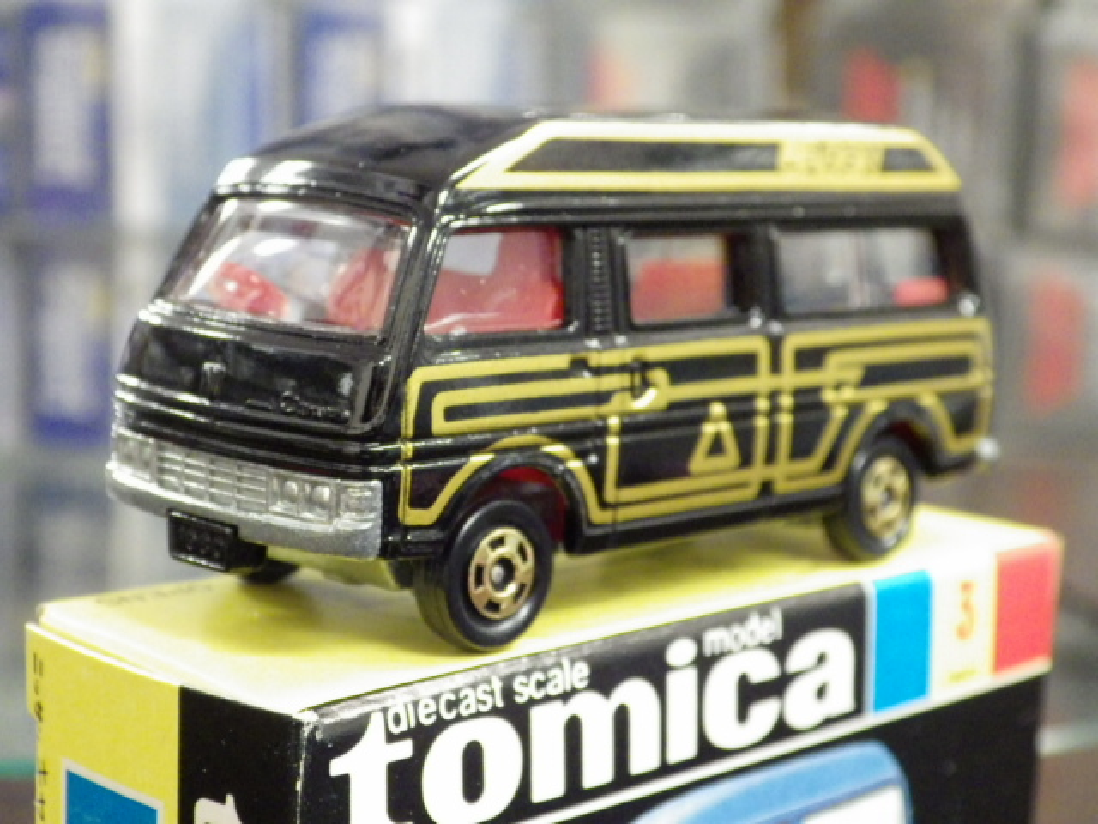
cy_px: 412
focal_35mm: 71
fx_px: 2252
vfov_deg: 20.7
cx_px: 549
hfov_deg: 27.4
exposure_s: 1/25
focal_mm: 12.8
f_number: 4.2
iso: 1600
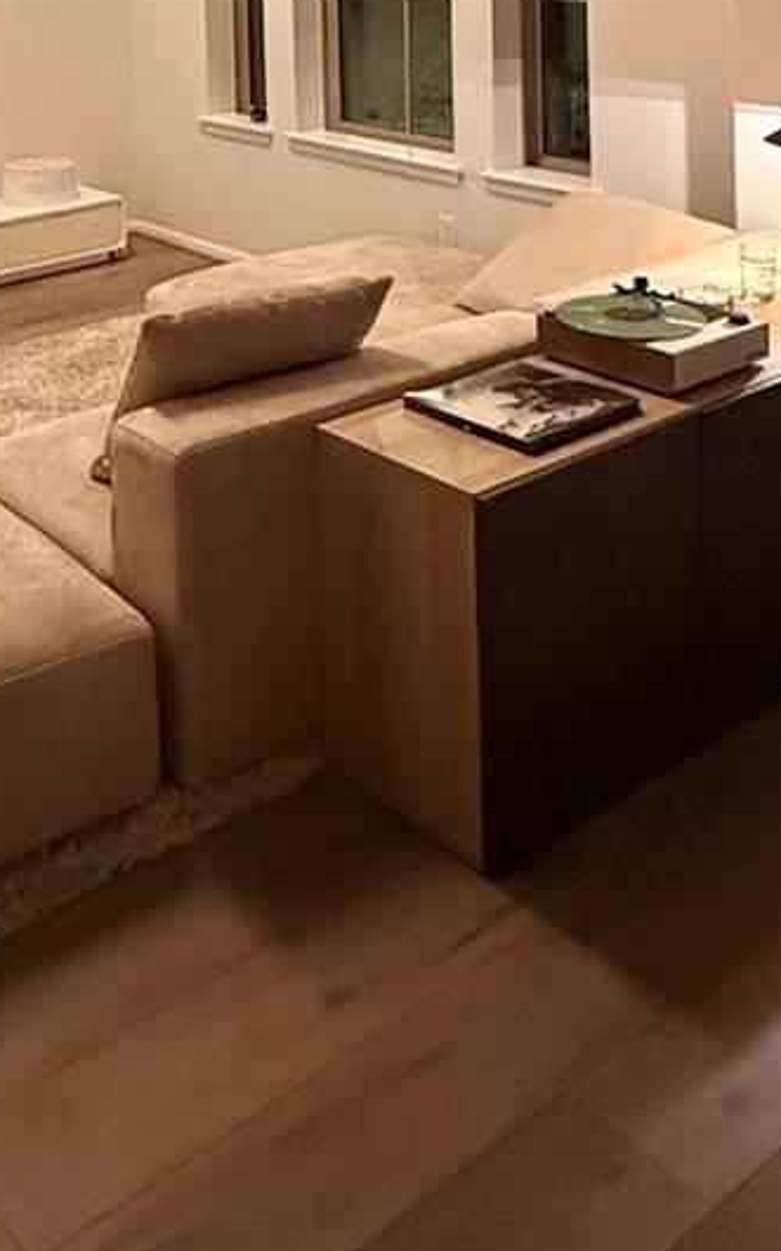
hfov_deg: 29.4
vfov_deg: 39.6
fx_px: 1465
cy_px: -54
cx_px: 193
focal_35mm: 43
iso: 800
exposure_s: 1/50
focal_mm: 2.22
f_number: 2.2
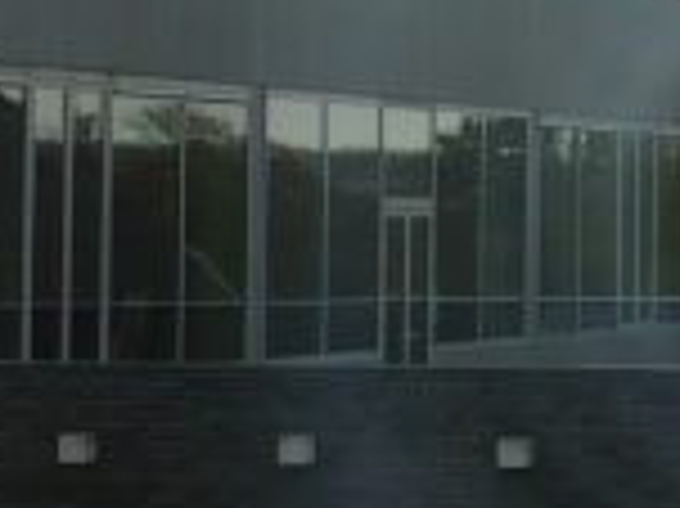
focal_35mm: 298
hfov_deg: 6.6
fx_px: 5849
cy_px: -272
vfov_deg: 4.9
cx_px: 950
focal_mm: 10.9
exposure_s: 1/125
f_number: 11
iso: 100
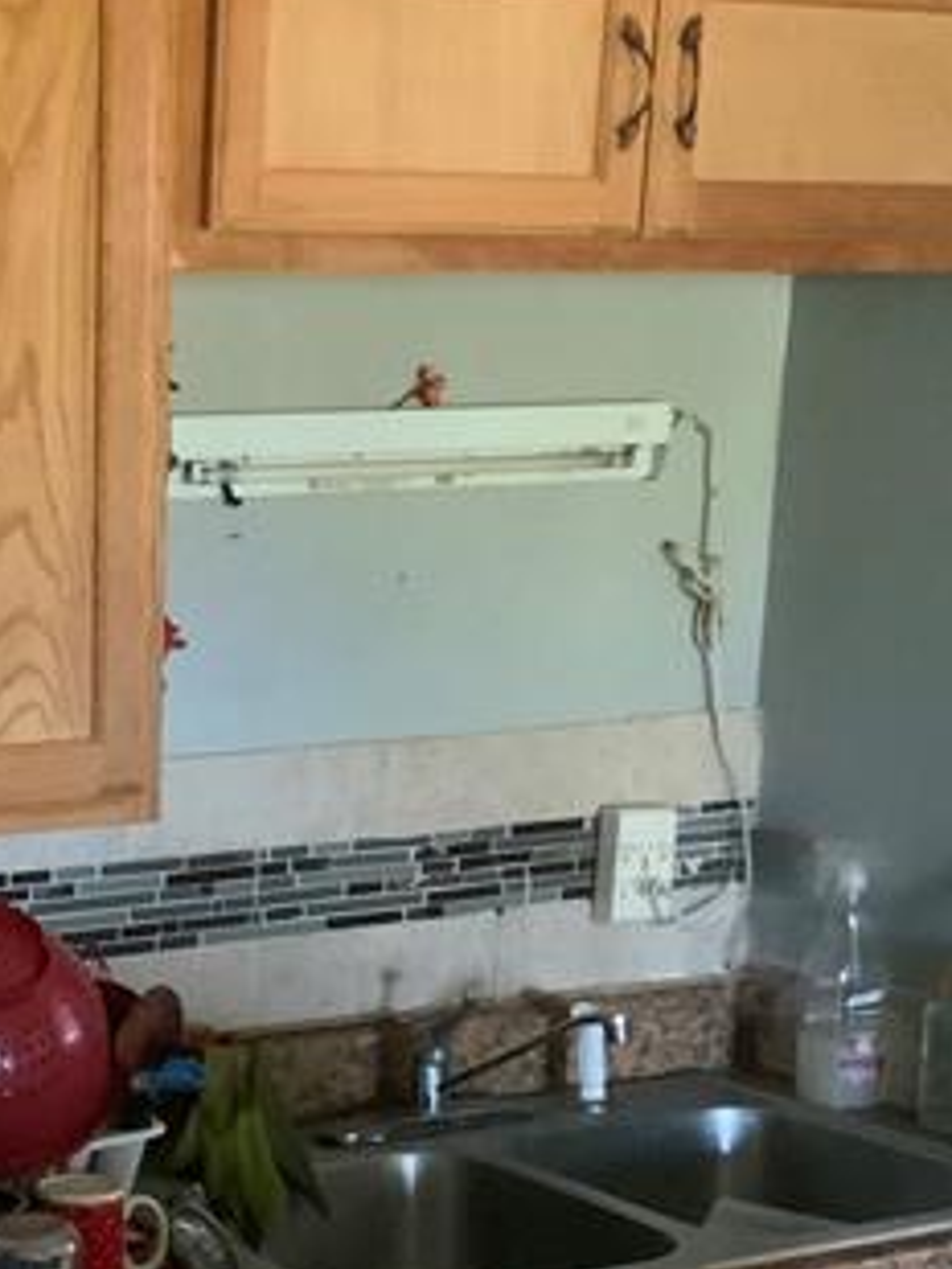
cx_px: -90
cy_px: 1064
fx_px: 2638
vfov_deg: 26.4
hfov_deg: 19.6
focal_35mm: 72
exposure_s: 1/30
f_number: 1.8
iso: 500
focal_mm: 3
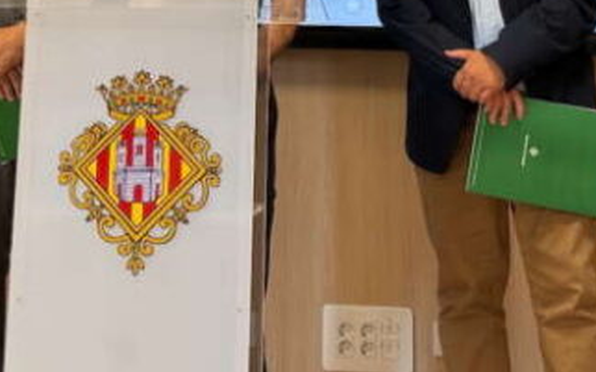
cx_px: 309
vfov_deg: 15.1
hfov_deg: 25.5
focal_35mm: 81
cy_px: -161
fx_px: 1315
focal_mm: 6.76
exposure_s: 1/121
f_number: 1.78
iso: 100
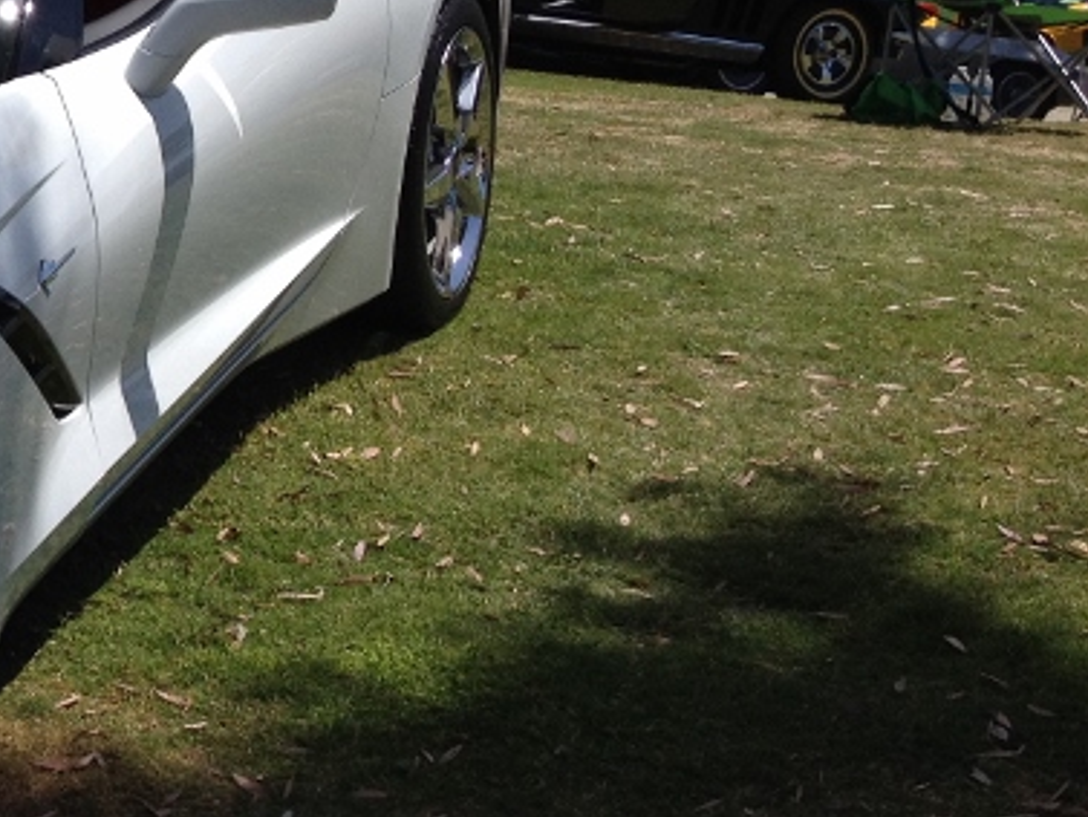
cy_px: 309
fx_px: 2987
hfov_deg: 18.9
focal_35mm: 95
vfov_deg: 15.6
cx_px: -387
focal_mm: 4.28
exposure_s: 1/2404
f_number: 2.4
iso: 50
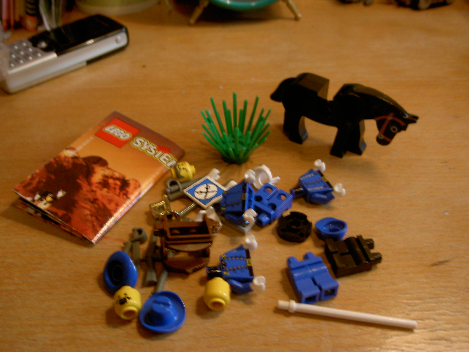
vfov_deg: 41.8
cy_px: 176
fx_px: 461
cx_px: 234
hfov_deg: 54.0
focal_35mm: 34
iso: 50
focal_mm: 5.6
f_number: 2.8
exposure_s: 1/8
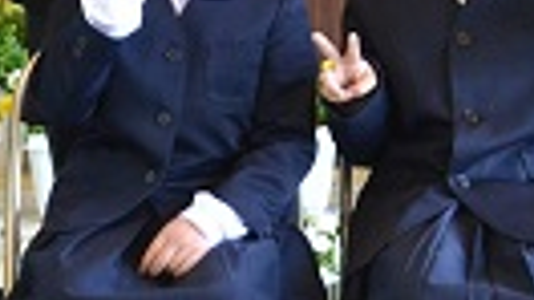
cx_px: 162
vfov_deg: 8.5
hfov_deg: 15.6
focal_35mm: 137
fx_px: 1938
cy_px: -249
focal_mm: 26
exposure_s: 1/60
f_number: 4.2
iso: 1100
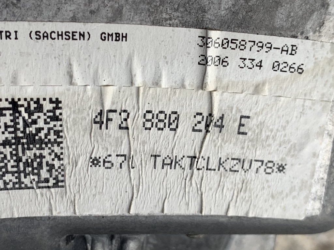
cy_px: 125
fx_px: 251
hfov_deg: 67.3
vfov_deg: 53.1
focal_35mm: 26
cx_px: 167
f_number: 1.8
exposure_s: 1/378
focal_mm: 4.25
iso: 25
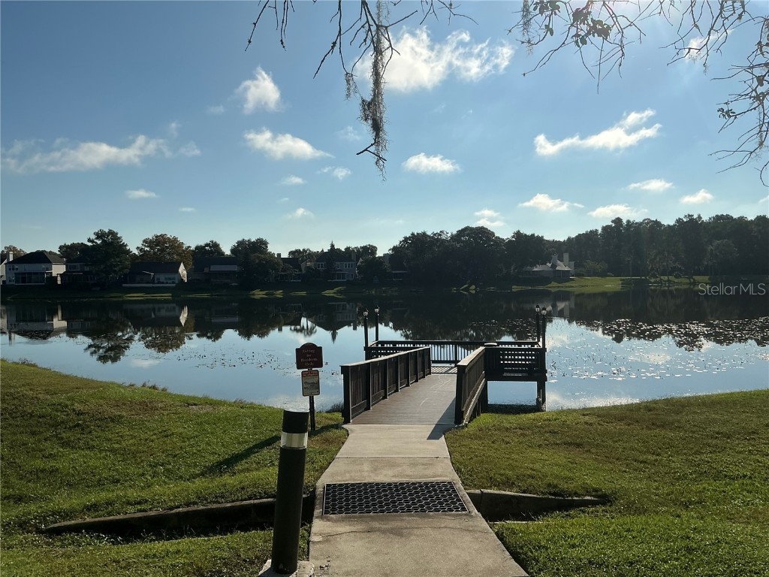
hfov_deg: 63.4
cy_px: 288
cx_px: 384
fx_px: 622
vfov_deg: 49.7
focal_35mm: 28
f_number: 1.8
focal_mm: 3
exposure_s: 1/7407
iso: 25
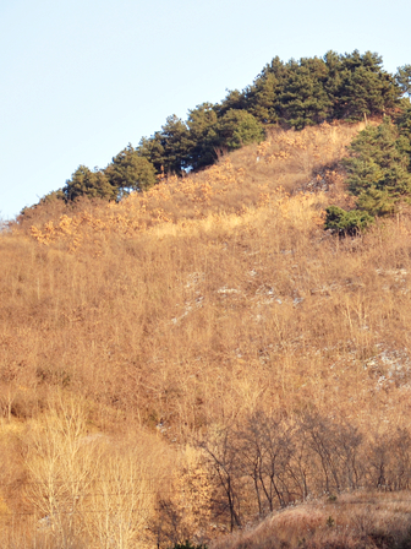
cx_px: 379
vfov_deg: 7.3
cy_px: 307
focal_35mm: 270
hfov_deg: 5.5
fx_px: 4272
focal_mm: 105
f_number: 6.3
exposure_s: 1/125
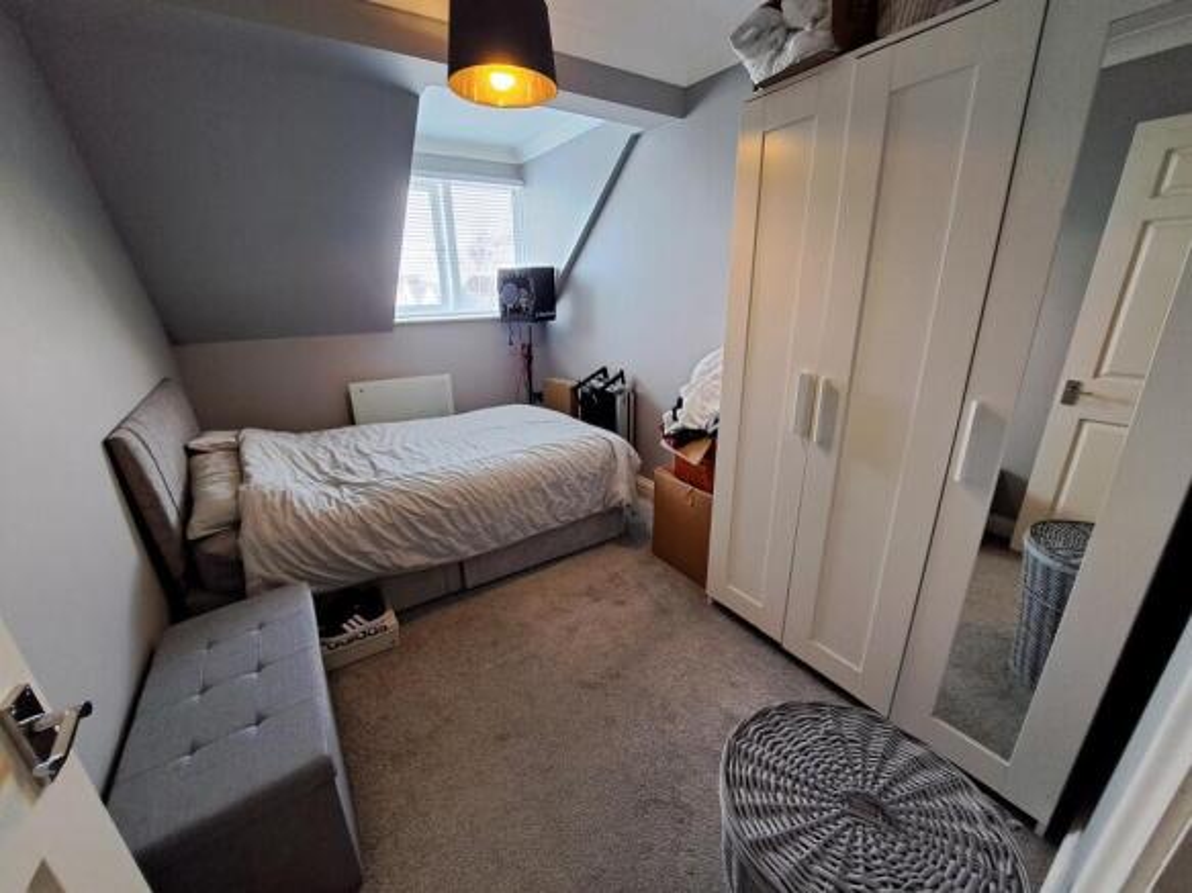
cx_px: 596
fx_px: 448
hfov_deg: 106.2
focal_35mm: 13
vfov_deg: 89.9
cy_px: 446
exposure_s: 1/50
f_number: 2.2
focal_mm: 1.74
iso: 125
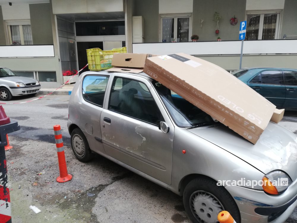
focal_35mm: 26
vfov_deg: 53.1
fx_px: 223
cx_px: 148
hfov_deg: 67.3
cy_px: 112
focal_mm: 3.81
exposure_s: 1/120
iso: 80
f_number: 2.2
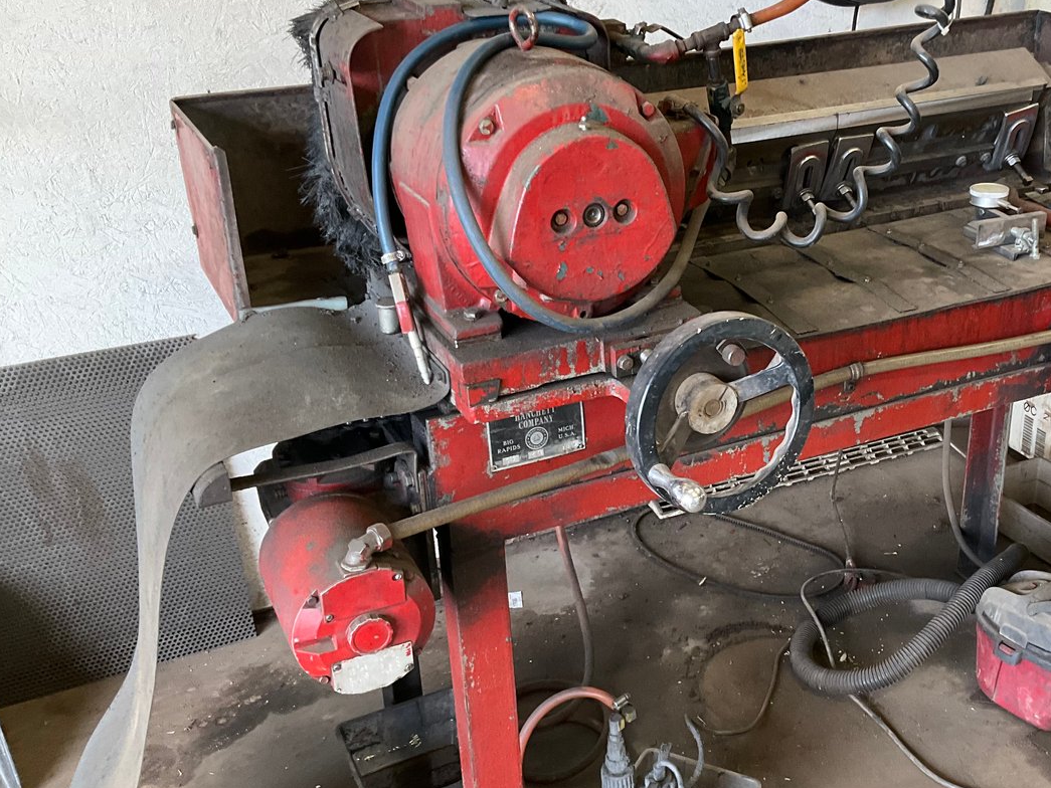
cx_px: 720
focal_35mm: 42
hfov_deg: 44.0
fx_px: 1275
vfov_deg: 34.3
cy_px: 430
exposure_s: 1/60
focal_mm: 3
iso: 80
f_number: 1.8
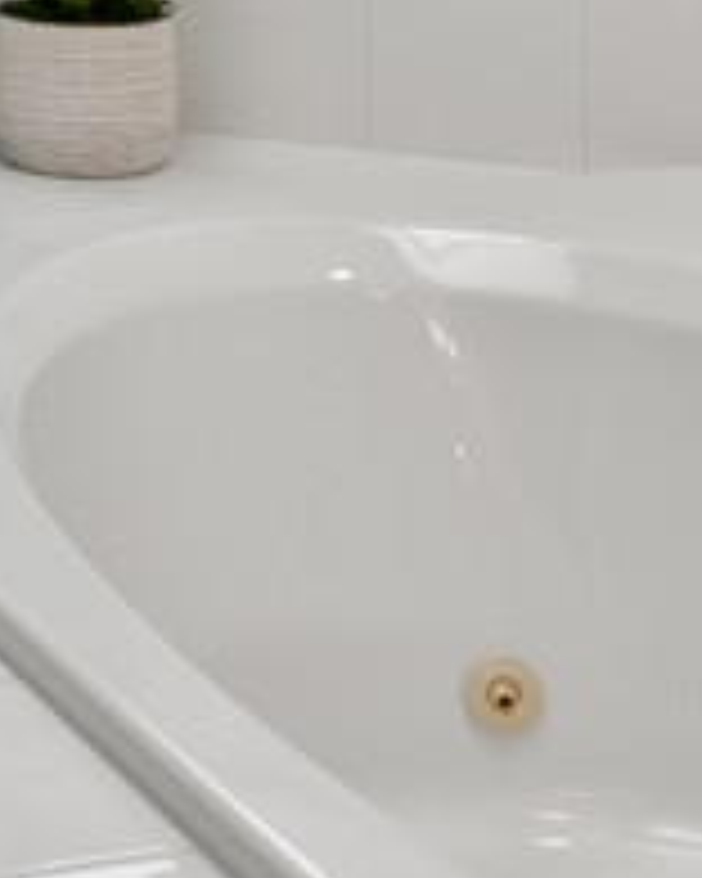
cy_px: -527
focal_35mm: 109
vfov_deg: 15.8
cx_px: -518
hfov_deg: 12.9
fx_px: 2831
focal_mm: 14
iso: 640
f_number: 11
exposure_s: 1/15
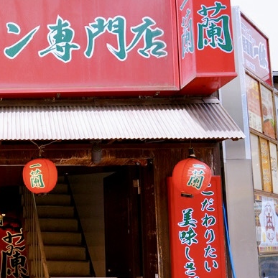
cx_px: -40
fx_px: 491
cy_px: 186
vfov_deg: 31.4
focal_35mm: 54
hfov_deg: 28.3
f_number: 7.1
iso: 320
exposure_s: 1/100
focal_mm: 24
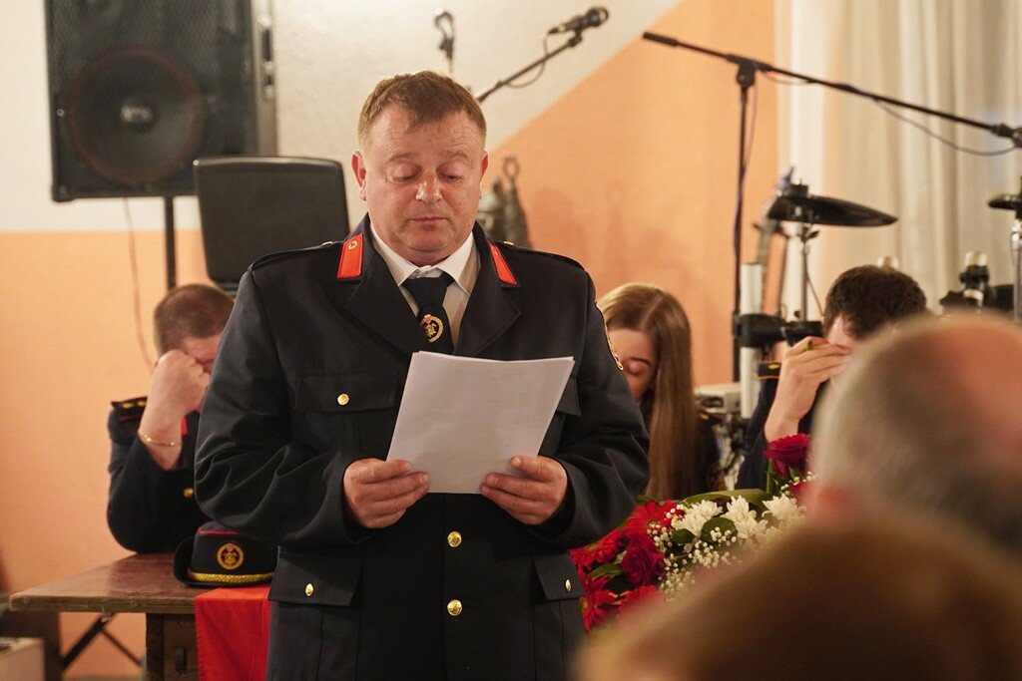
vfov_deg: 12.2
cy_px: 340
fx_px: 3194
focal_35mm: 112
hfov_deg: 18.2
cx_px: 511
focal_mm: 75
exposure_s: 1/30
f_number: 3.2
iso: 2000
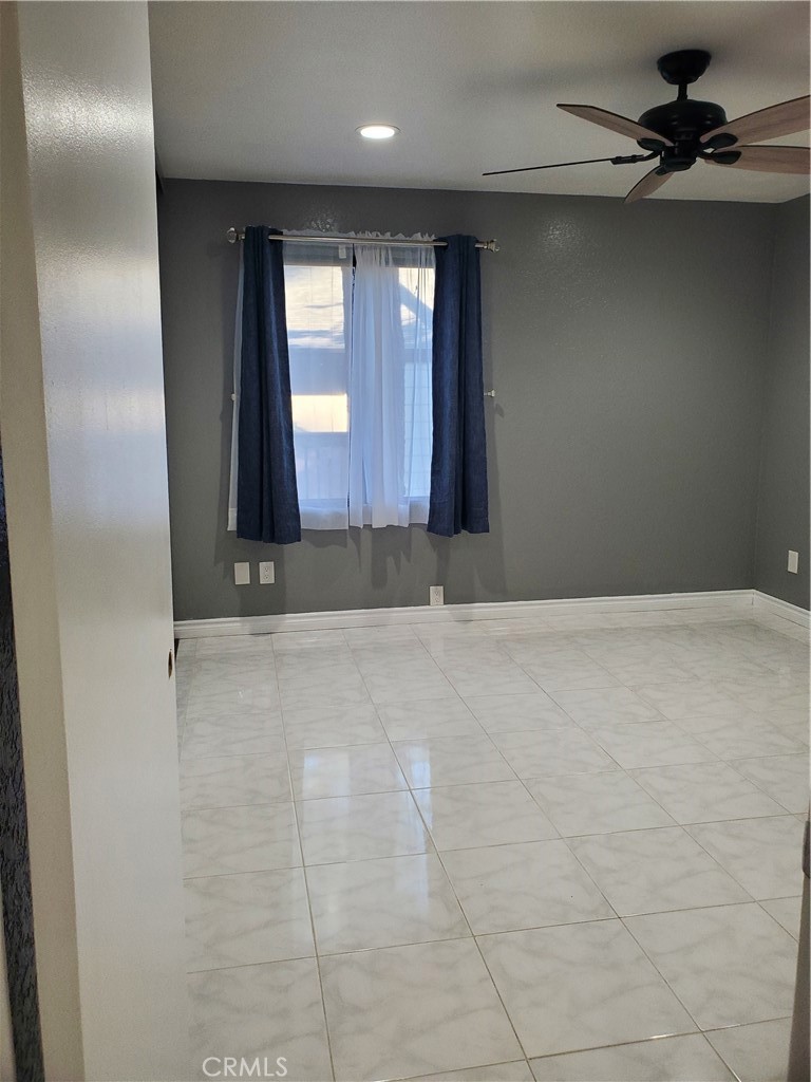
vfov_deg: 67.3
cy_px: 541
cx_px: 406
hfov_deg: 53.1
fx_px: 812
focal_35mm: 26
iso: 250
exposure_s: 1/120
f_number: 2.4
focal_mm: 4.3
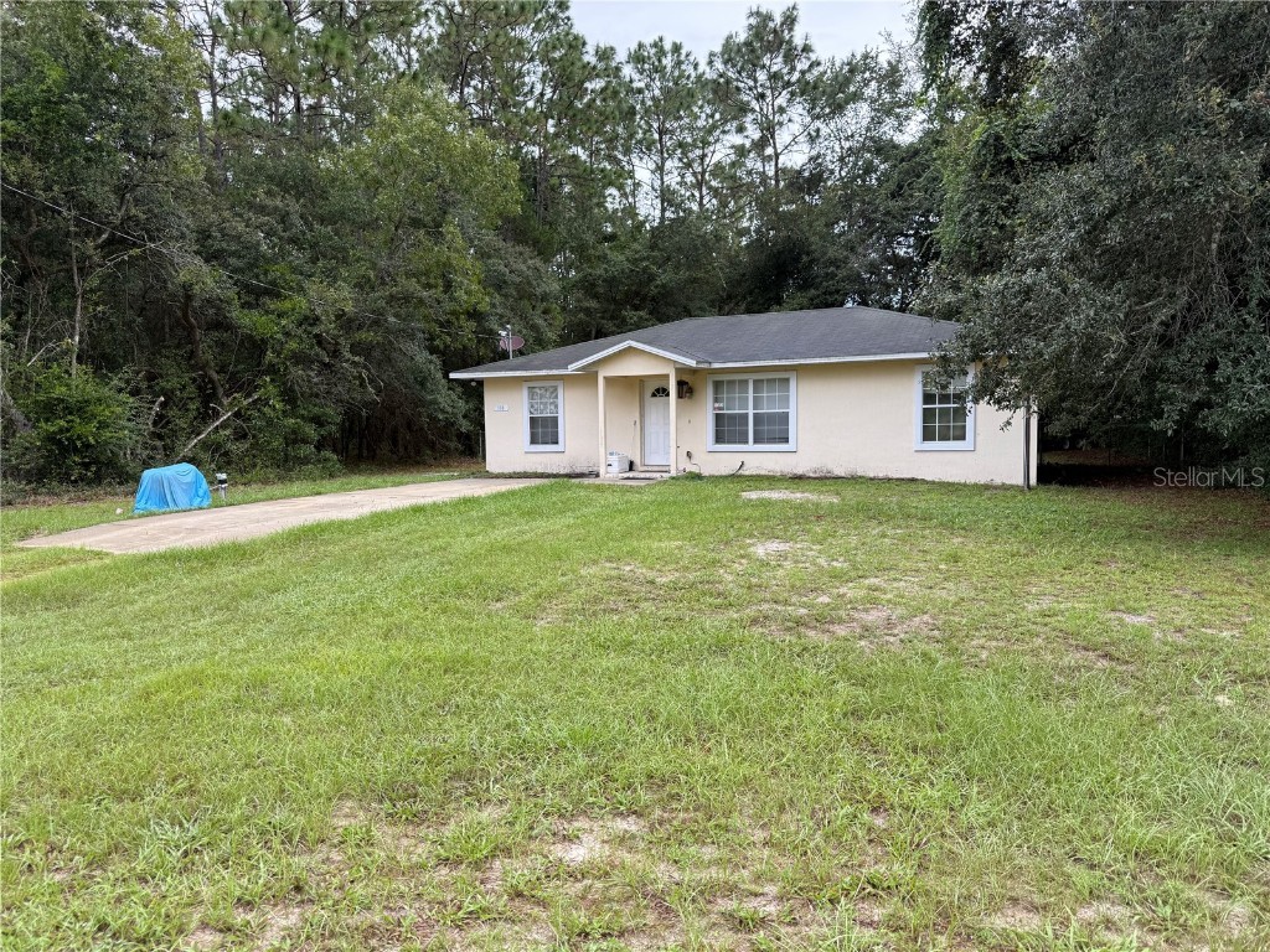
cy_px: 476
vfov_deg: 56.8
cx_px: 635
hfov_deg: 71.6
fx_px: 881
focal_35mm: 24
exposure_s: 1/689
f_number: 1.78
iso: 80
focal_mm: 6.76
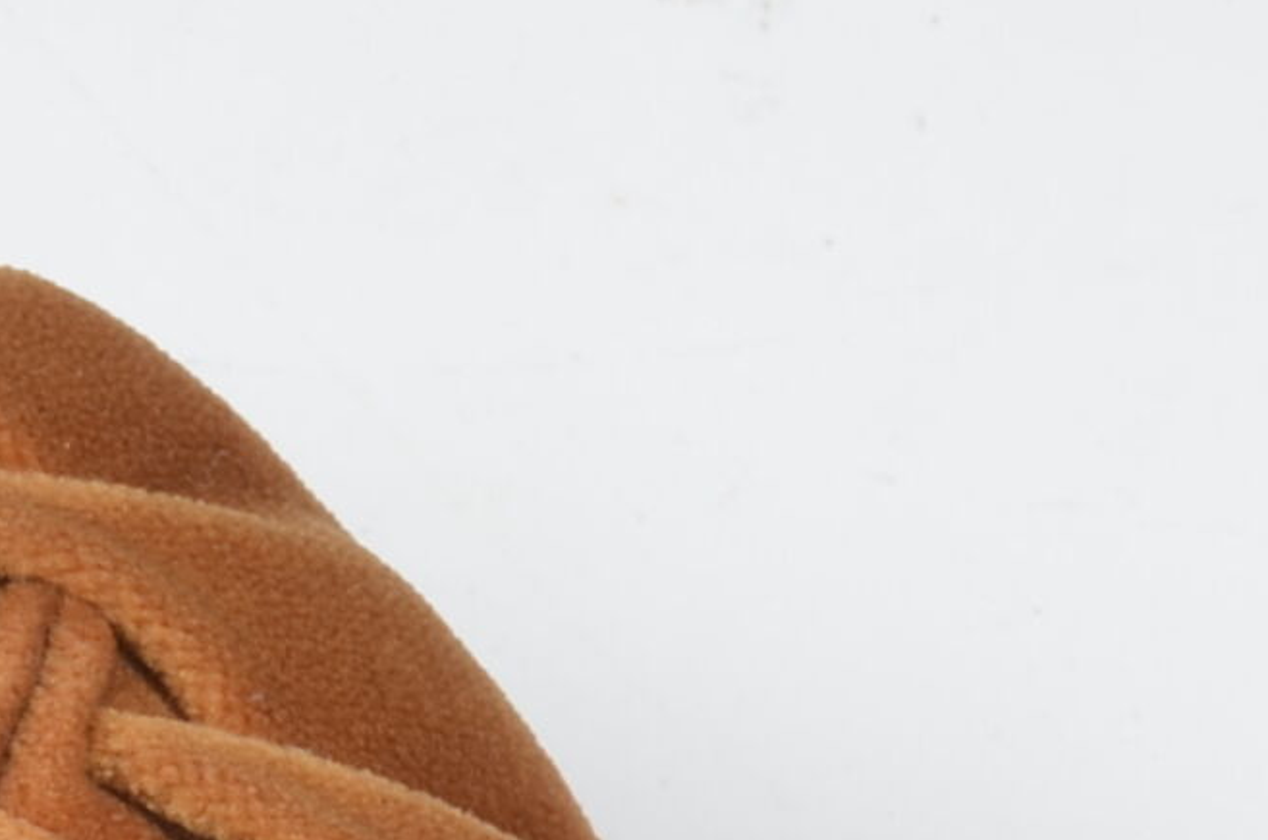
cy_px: 1846
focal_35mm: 422
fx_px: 14831
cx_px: -1351
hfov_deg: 4.8
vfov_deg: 3.2
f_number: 11
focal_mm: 50
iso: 100
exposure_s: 1/125
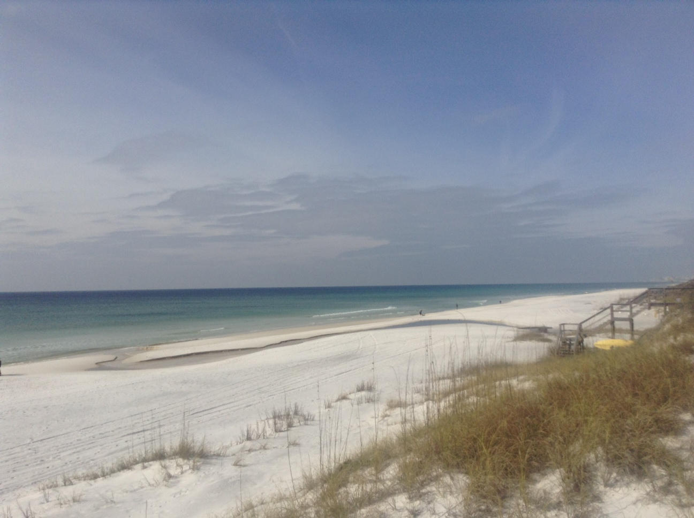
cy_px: 259
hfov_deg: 55.4
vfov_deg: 42.8
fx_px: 661
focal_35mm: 33
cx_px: 347
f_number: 2.4
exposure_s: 1/3226
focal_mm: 3.3
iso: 32
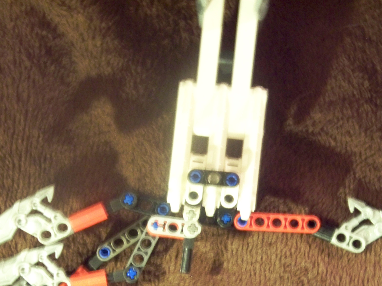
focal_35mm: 117
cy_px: 207
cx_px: 214
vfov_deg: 12.6
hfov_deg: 16.8
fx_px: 1291
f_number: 3.4
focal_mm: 16.86
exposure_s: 1/2
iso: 400
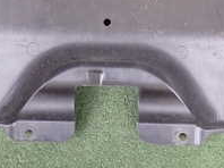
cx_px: 117
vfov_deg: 15.5
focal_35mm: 91
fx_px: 588
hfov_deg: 21.6
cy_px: -40
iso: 200
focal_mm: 5.4
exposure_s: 1/50
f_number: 2.3
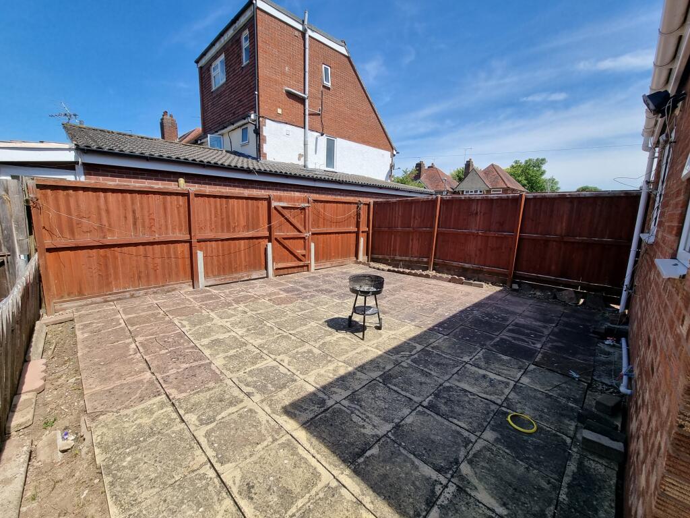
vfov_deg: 89.9
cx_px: 345
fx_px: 259
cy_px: 259
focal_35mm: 13
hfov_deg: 106.2
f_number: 2.2
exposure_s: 1/1352
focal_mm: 2.2
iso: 50
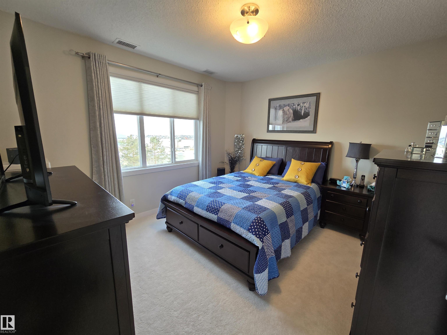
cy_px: 168
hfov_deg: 106.2
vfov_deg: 89.9
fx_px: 168
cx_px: 224
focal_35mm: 13
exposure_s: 1/60
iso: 80
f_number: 2.2
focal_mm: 2.2
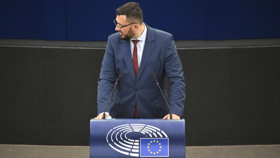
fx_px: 3915
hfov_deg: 4.1
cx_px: 140
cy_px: 83
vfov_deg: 2.3
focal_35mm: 527
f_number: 6.3
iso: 6400
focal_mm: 500
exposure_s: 1/400
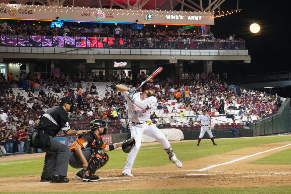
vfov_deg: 10.9
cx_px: 146
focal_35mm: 126
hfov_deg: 16.3
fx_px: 1019
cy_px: 97
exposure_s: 1/160
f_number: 6.3
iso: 5000
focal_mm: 84
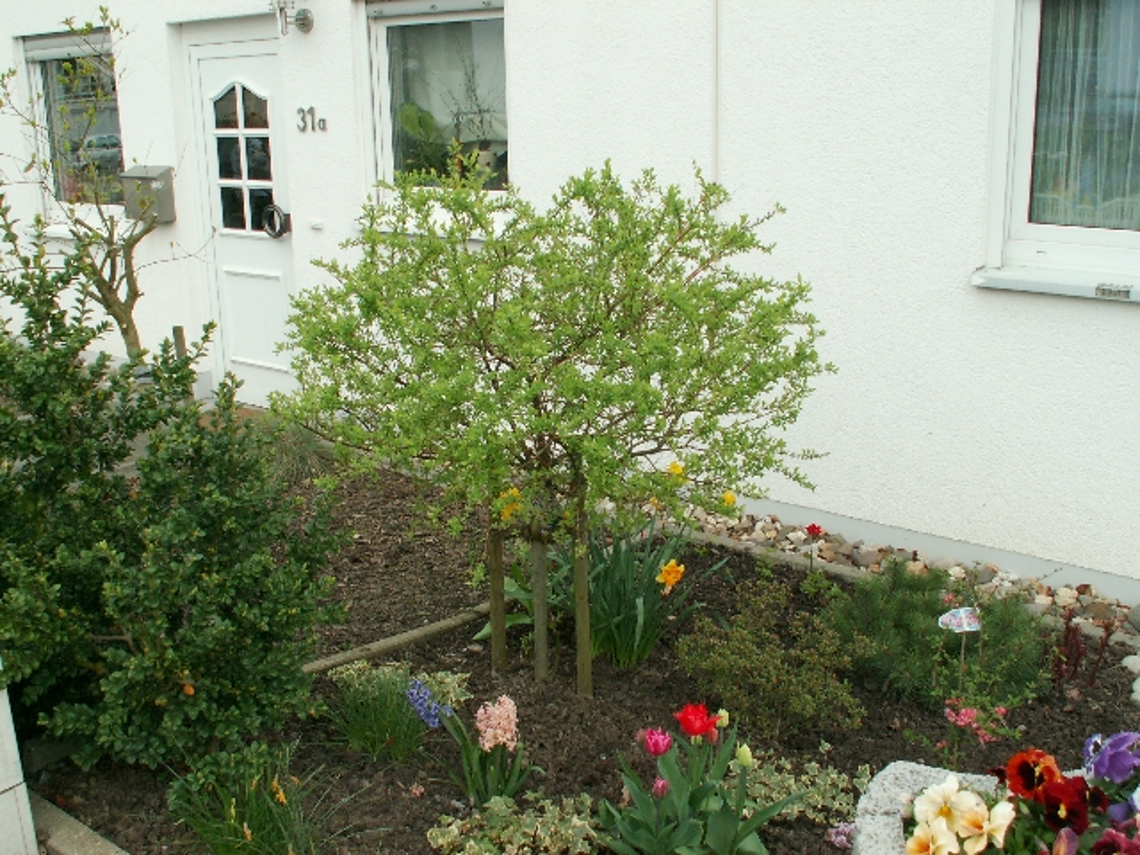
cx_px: 570
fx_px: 1153
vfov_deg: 40.7
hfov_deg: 52.6
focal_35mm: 35
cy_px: 428
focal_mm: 5.86
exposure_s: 1/100
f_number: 5
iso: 50
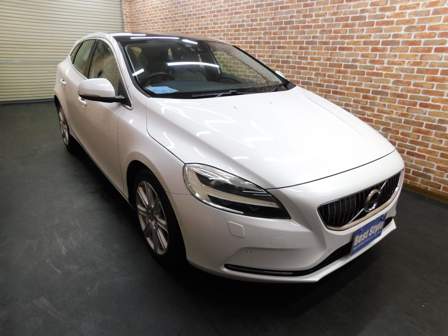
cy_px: 168
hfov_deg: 73.9
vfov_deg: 58.9
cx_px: 224
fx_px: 298
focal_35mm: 23
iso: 220
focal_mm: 4
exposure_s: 1/30
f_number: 3
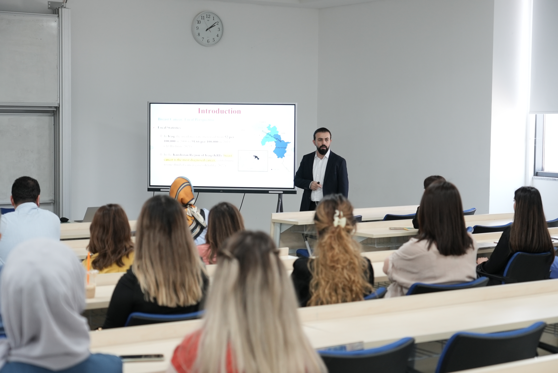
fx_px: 977
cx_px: 279
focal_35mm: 63
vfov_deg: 21.6
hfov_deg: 31.9
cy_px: 186
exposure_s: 1/125
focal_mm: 63
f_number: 4
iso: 1600
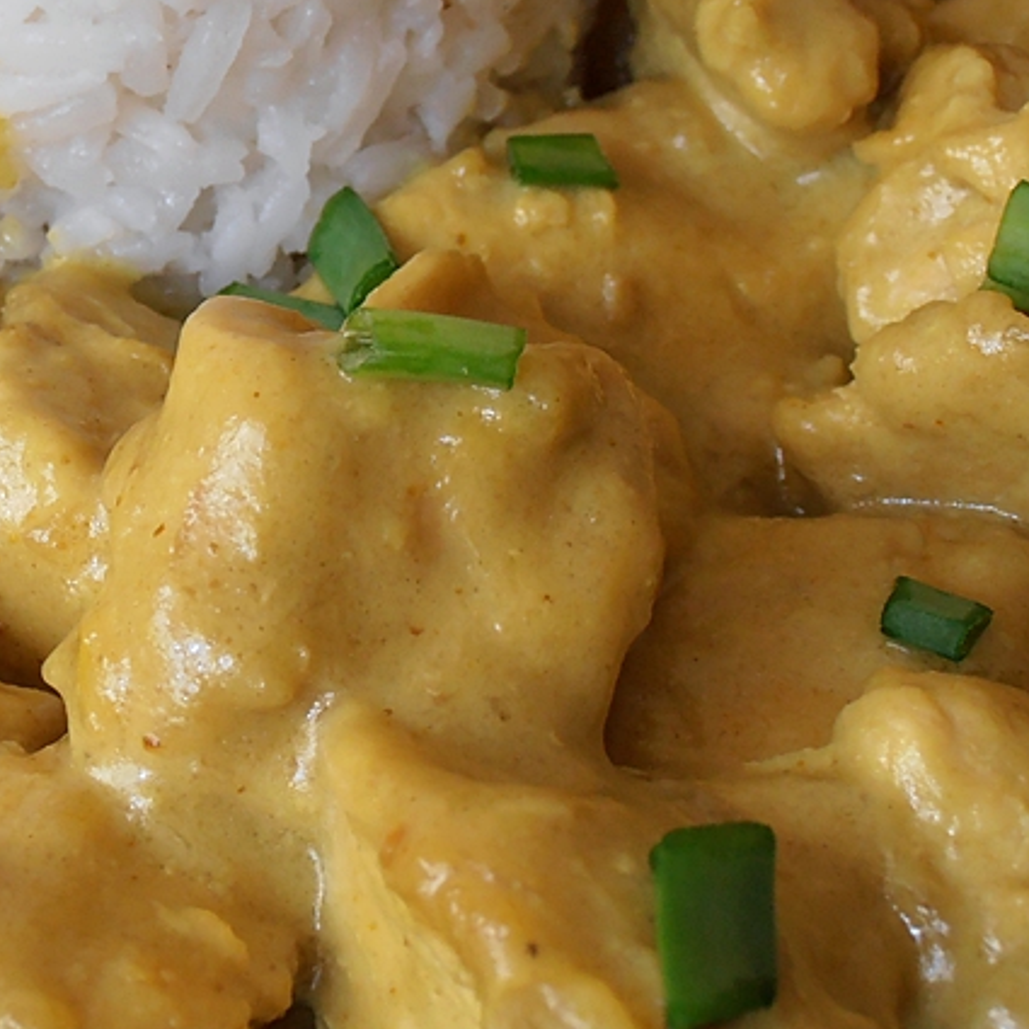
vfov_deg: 22.3
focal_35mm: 77
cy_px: 307
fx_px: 2590
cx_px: 131
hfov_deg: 22.0
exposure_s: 1/50
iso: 100
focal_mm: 6.61
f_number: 3.9
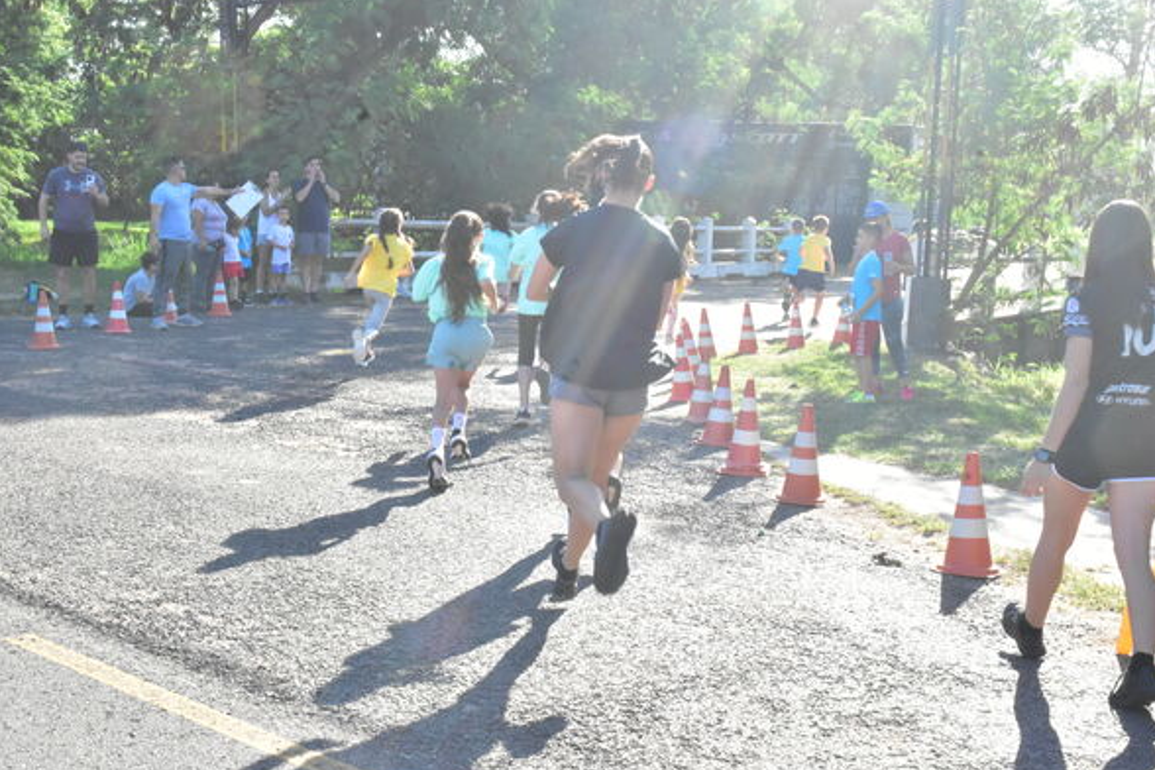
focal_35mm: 52
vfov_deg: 26.0
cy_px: 387
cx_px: 570
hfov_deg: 38.2
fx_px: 1668
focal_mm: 34
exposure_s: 1/200
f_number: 29
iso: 3200
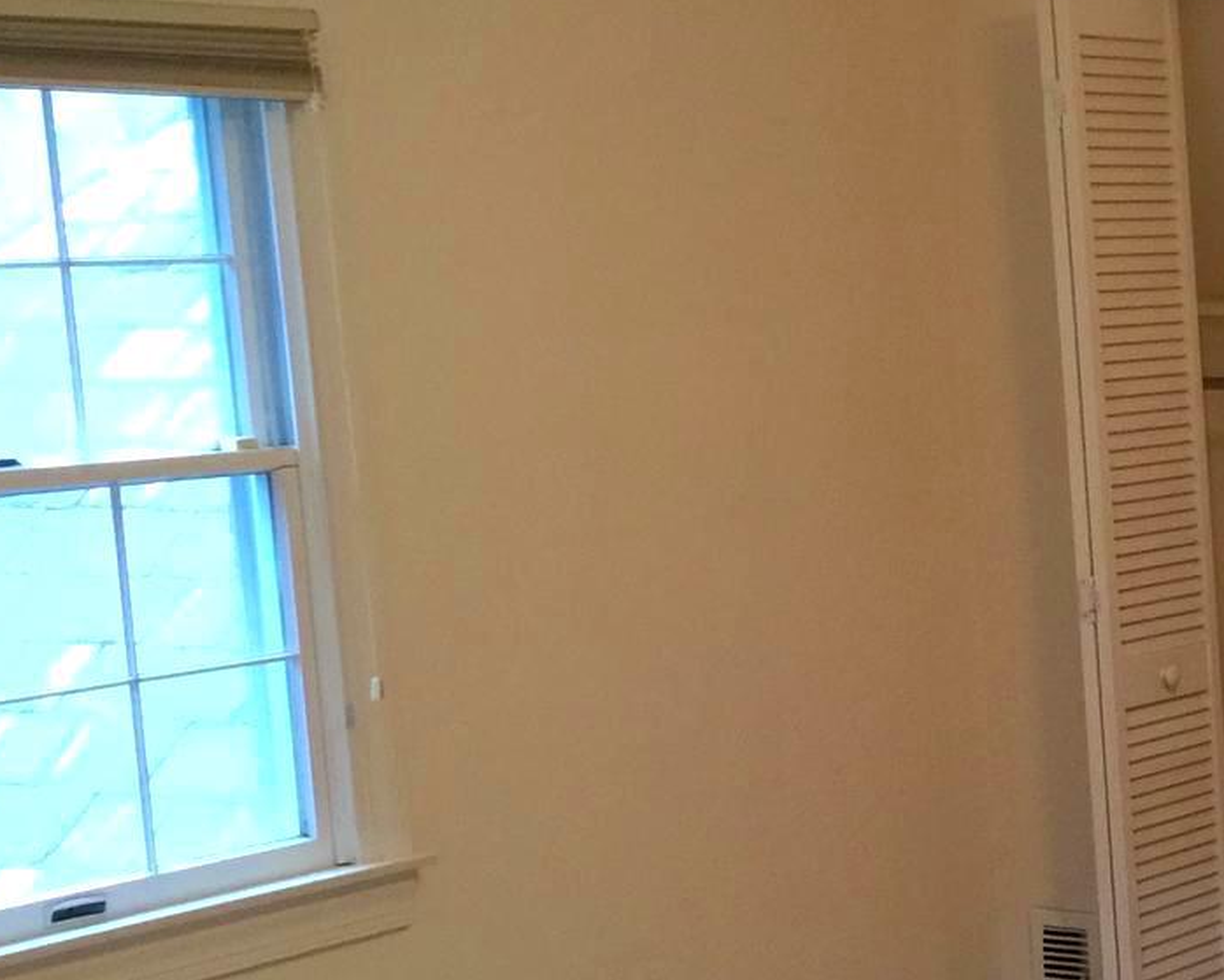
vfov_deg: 18.4
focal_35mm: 83
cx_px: 1717
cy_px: 701
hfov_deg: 20.4
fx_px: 3008
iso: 80
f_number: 2.2
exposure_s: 1/15
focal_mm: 4.15
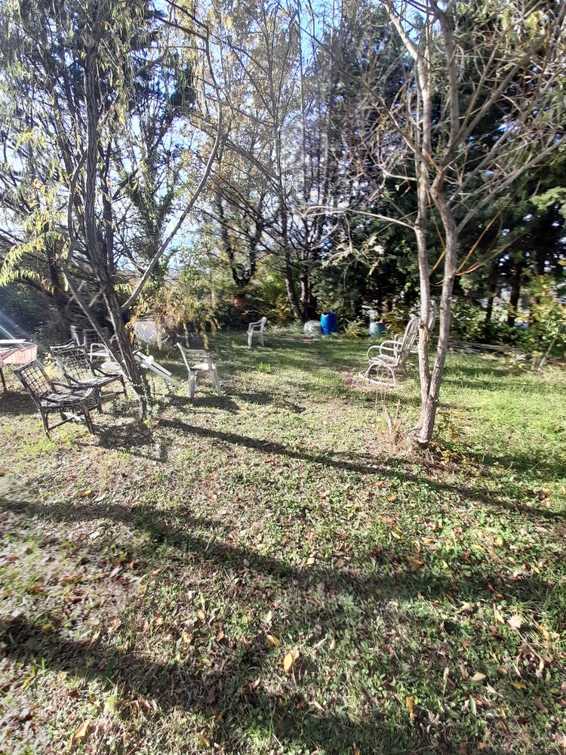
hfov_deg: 89.9
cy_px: 378
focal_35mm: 13
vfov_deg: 106.2
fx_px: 283
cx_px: 283
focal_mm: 1.42
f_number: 2.2
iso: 40
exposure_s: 1/176
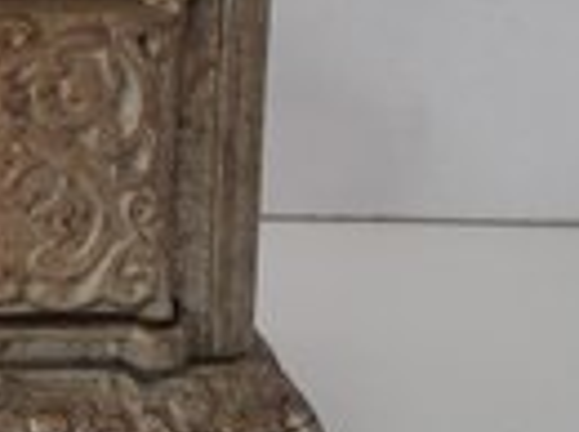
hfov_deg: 23.4
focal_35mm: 74
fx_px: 1235
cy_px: 131
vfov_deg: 19.7
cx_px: -167
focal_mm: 5
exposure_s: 1/125
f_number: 3.9
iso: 100
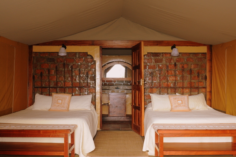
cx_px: 118
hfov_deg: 53.2
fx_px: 236
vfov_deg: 36.8
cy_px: 78
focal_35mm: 36
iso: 500
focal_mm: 24
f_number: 5
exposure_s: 1/15
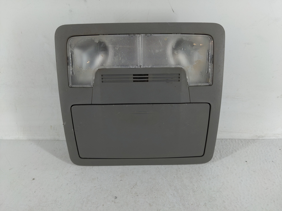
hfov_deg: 69.4
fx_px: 204
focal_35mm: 25
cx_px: 141
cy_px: 106
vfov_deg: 54.9
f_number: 1.73
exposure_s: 1/109
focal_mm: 4.38
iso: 57
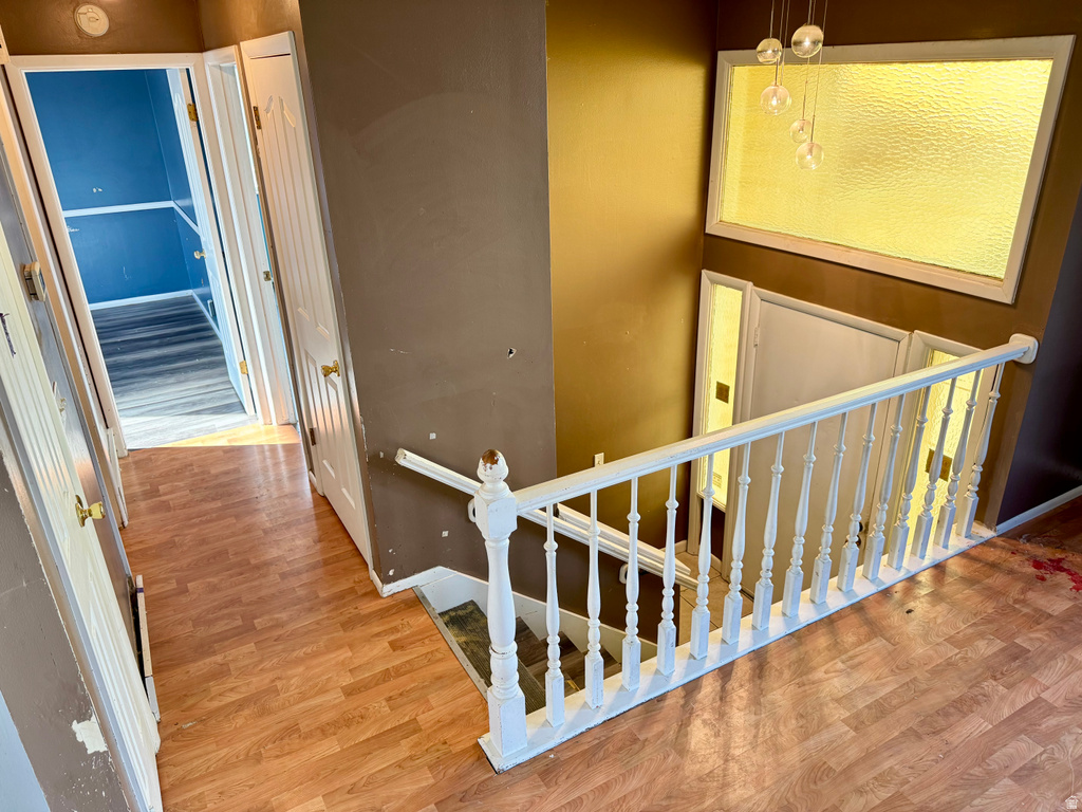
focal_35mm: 24
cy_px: 406
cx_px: 541
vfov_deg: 56.8
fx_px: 750
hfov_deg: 71.6
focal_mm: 6.76
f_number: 1.78
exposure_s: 1/60
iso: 250
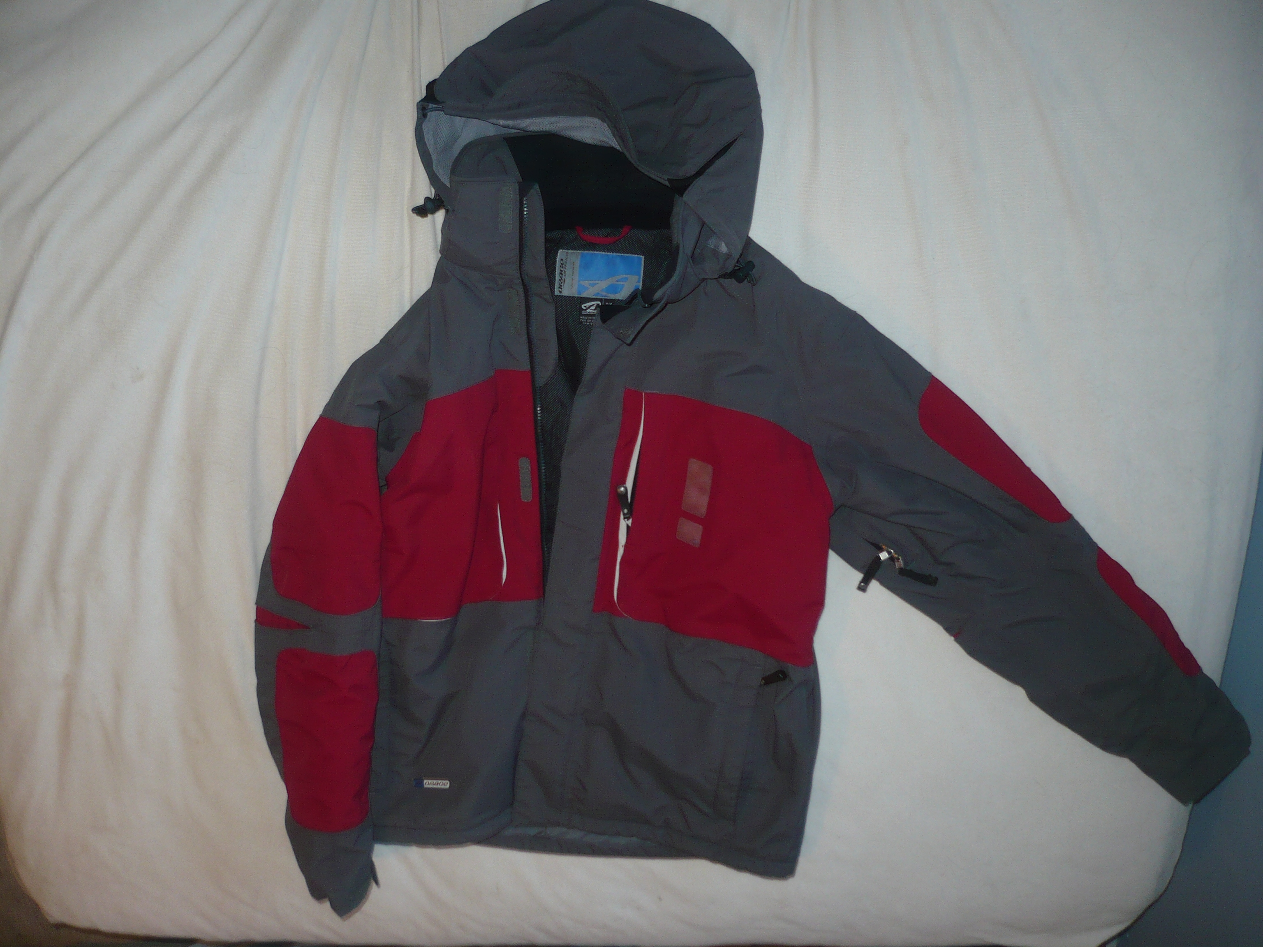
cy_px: 474
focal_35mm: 35
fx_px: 1277
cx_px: 632
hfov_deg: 52.6
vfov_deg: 40.7
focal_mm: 5.8
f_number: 2.8
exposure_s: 1/30
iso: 100
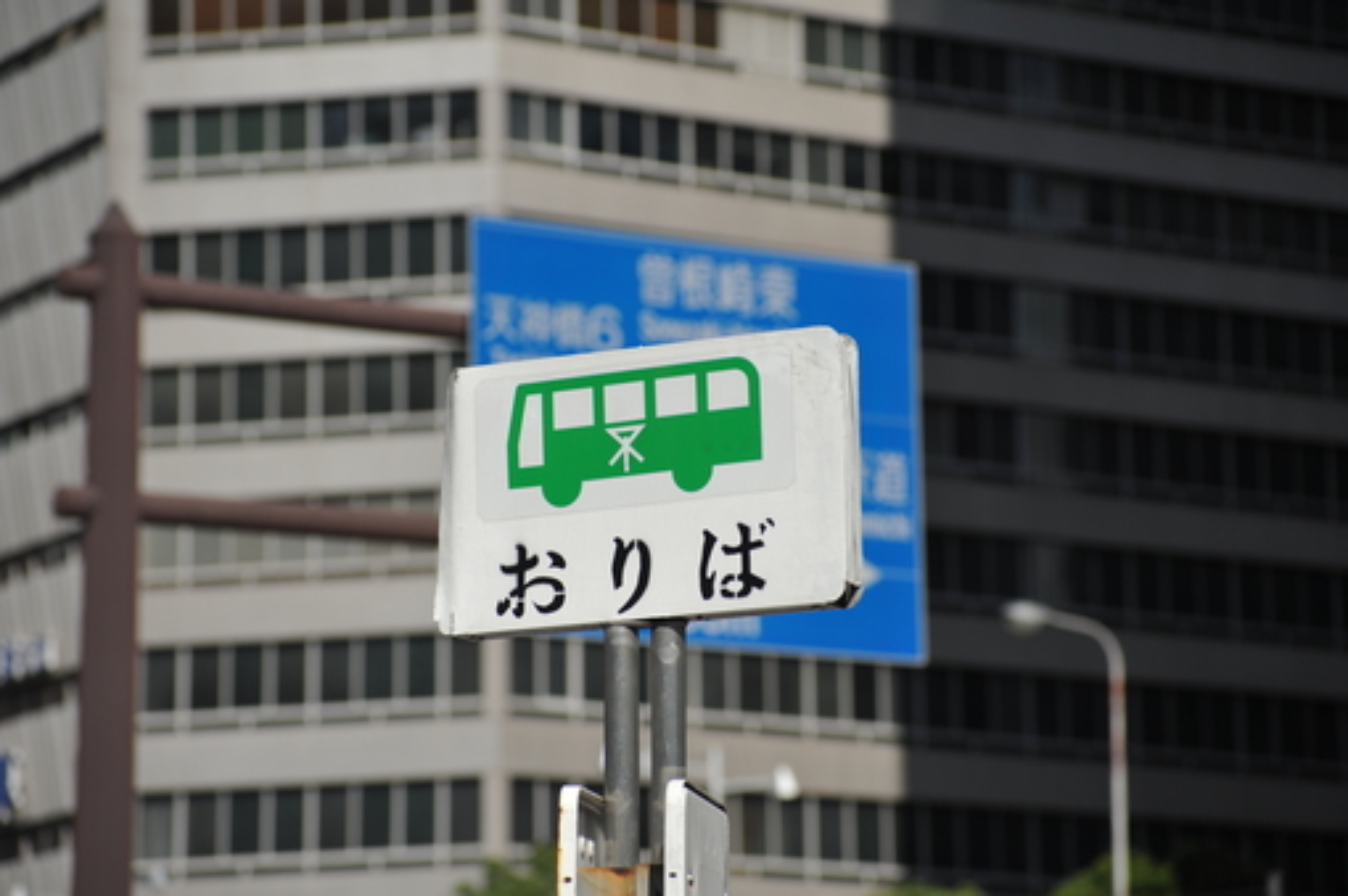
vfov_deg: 23.3
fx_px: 2170
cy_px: 448
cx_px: 674
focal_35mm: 58
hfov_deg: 34.5
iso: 320
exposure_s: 1/2000
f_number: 5.6
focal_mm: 58
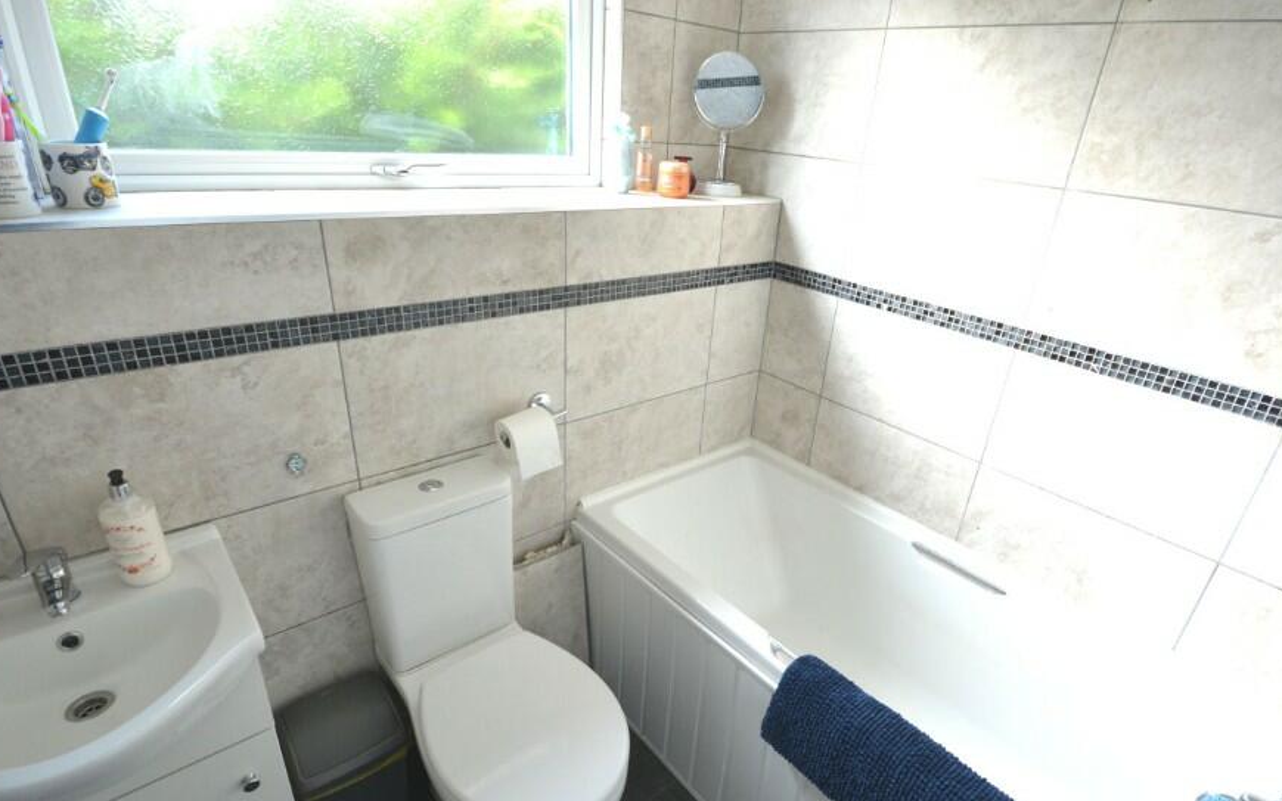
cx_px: 687
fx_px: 629
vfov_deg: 64.9
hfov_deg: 90.9
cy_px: 431
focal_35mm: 18
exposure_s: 1/25
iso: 400
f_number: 8
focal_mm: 10
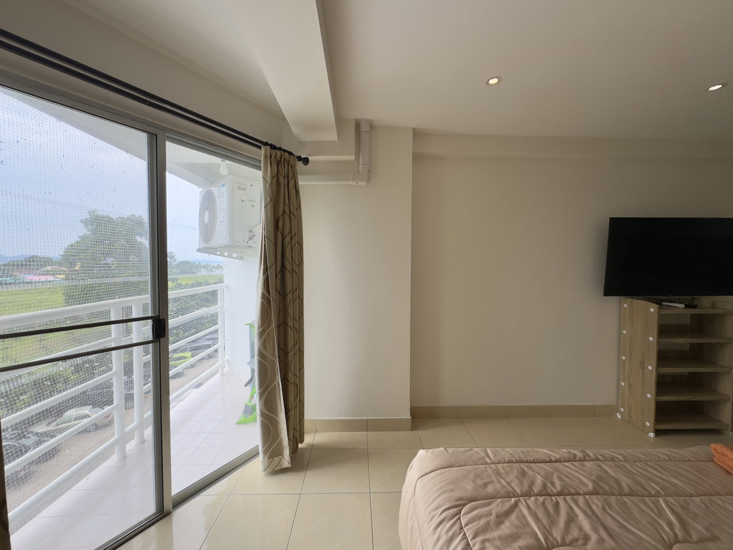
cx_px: 366
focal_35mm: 14
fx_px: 296
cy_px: 275
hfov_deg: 102.1
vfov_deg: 85.7
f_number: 2.2
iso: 40
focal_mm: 2.22
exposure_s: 1/290
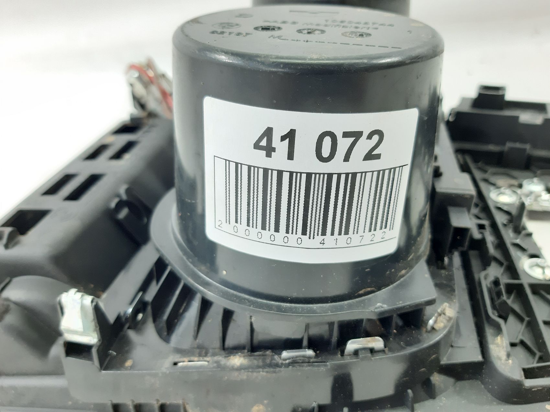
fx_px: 429
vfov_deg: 51.3
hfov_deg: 65.3
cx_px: 275
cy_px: 206
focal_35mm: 27
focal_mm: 3.93
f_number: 1.7
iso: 250
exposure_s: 1/50
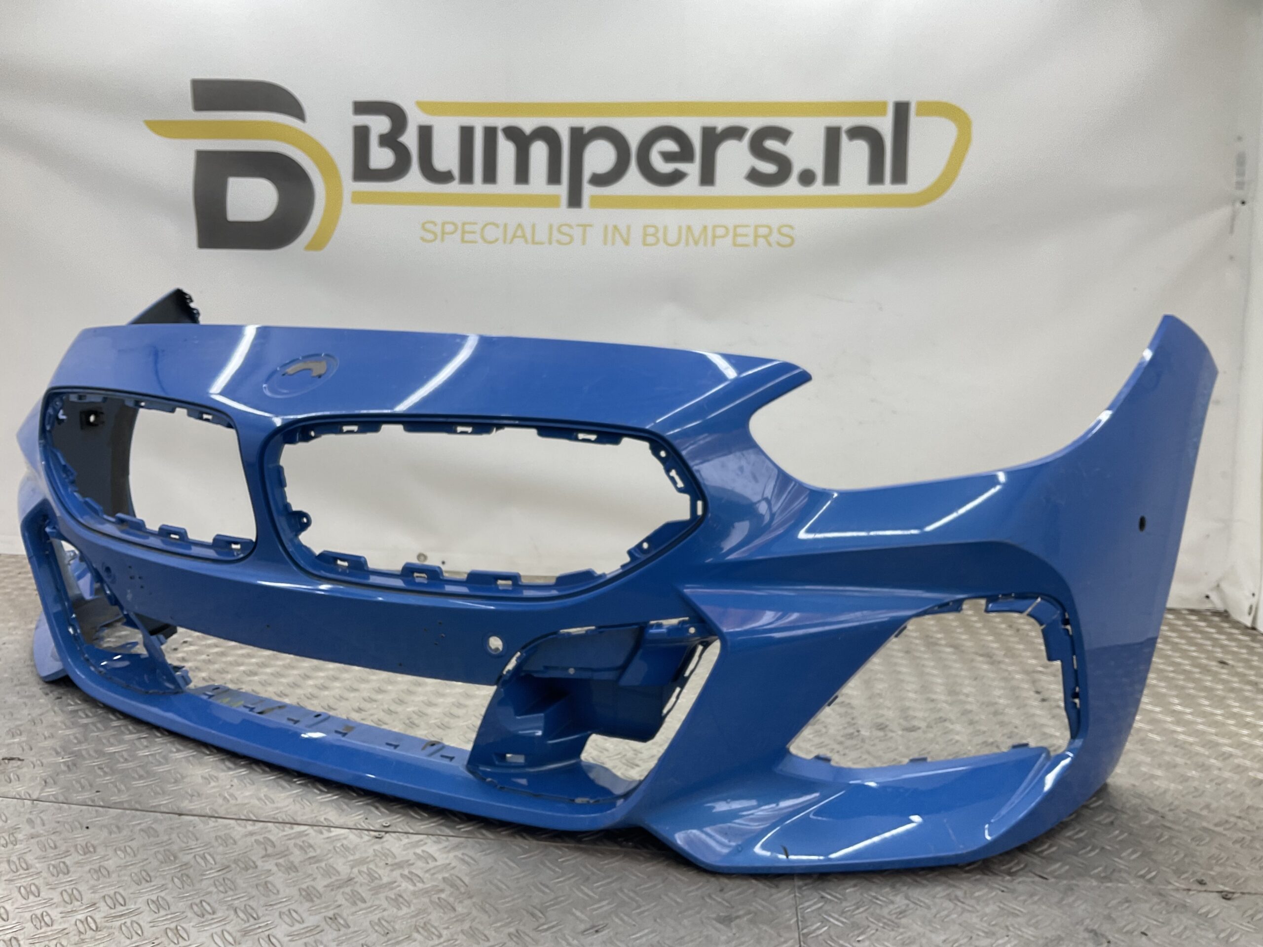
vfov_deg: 48.2
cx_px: 632
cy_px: 474
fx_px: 1058
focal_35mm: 29
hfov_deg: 61.7
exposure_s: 1/100
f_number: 1.8
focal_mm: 3
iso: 40
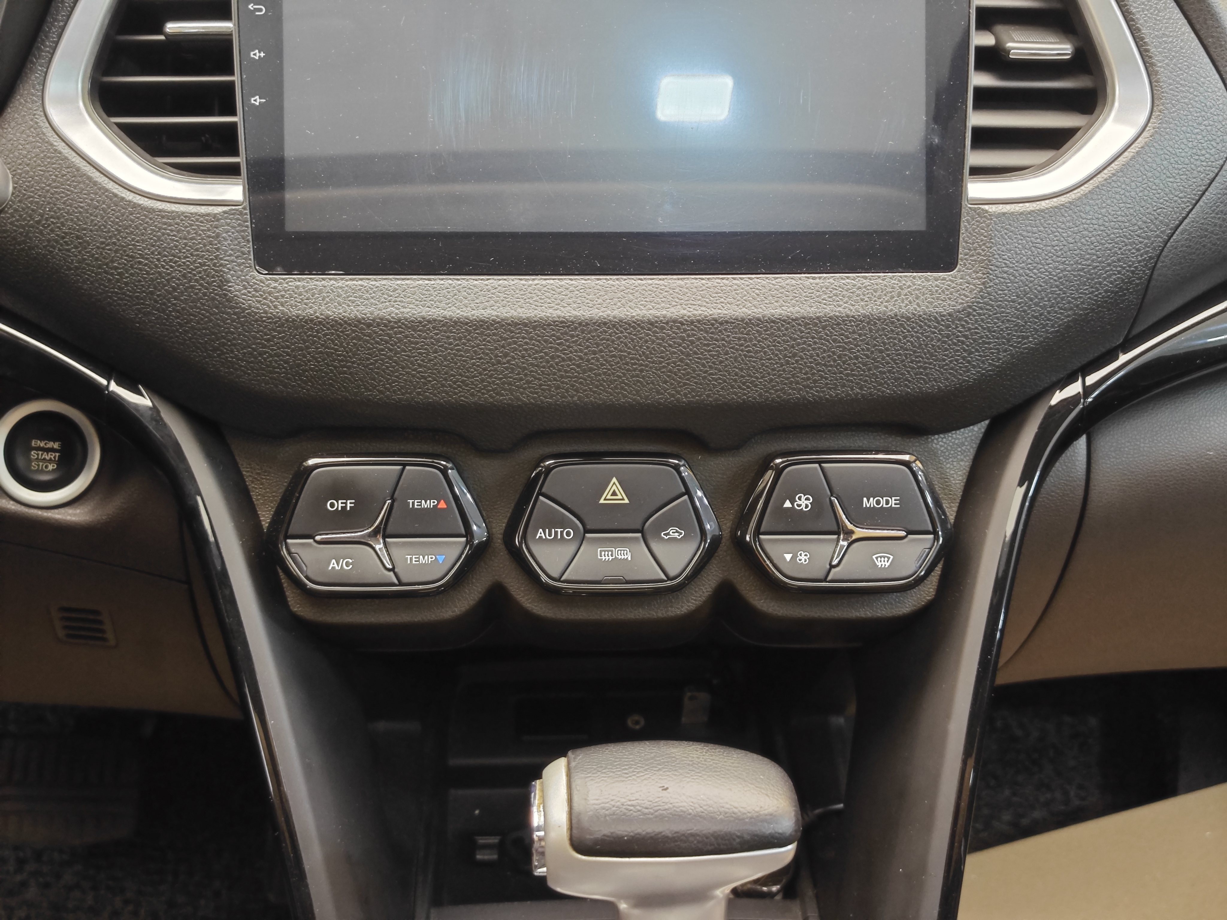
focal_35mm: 46
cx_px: 614
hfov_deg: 41.2
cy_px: 460
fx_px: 1631
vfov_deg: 31.5
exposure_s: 1/25
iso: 500
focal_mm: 8.7
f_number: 1.9
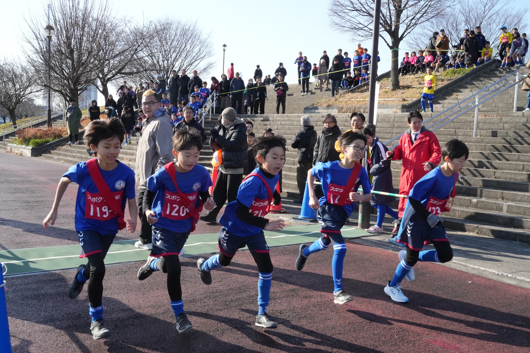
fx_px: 530
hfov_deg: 53.1
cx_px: 265
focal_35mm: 36
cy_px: 176
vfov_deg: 36.9
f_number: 18
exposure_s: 1/500
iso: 3200
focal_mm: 36
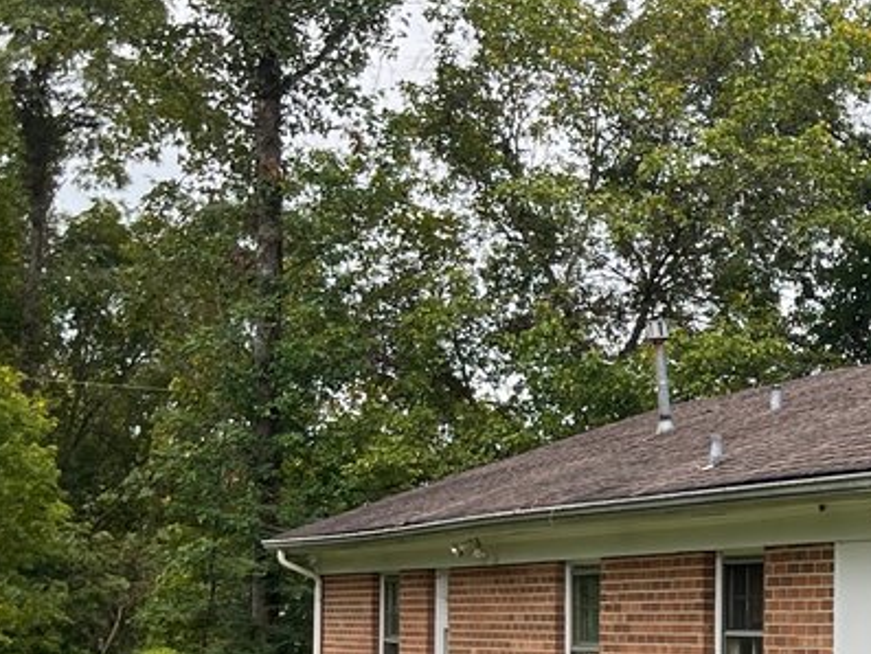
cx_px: 1087
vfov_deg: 14.6
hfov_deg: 18.6
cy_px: 697
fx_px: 2492
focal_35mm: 99
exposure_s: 1/558
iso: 50
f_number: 1.6
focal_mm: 5.1
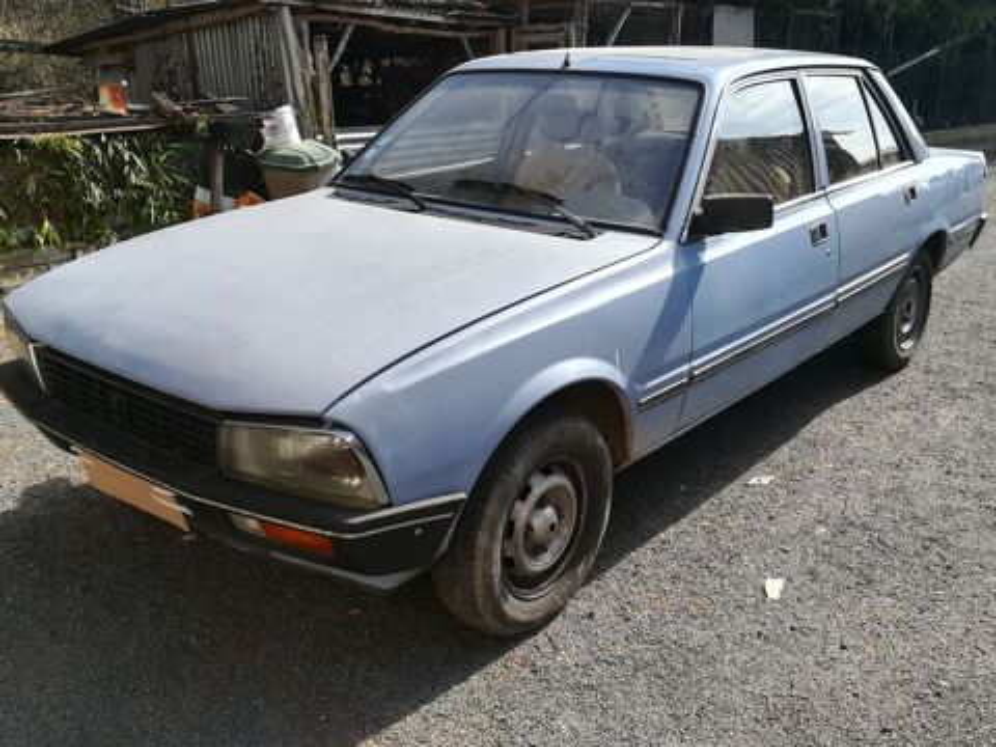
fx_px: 950
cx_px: 498
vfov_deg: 42.9
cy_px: 374
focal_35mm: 33
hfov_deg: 55.4
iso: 50
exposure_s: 1/434
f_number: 2.2
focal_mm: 3.83
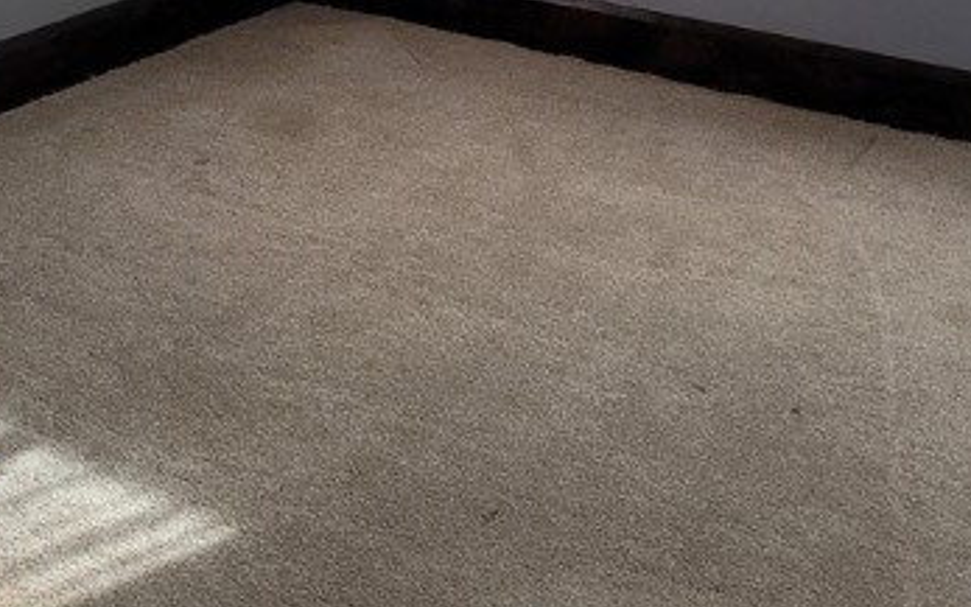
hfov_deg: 33.5
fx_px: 1614
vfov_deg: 19.6
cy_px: -182
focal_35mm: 61
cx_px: 453
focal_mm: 5.4
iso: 100
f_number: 1.8
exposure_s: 1/120
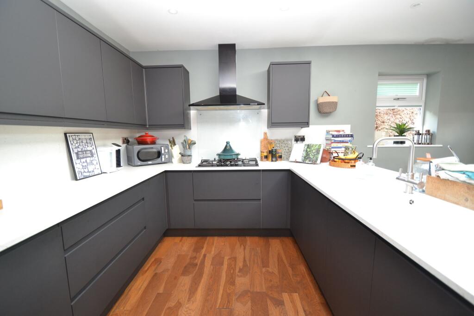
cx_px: 237
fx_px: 198
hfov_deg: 100.4
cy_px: 158
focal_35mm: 15
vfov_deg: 77.3
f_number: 4
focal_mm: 10
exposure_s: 1/60
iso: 400
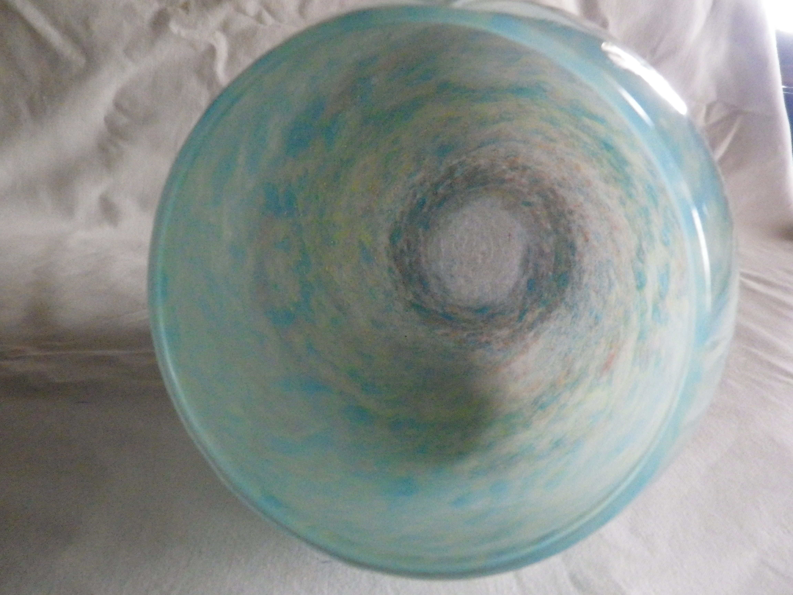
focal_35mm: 25
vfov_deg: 54.9
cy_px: 298
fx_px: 573
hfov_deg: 69.4
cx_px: 396
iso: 800
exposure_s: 1/10
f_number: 3.5
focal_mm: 4.5
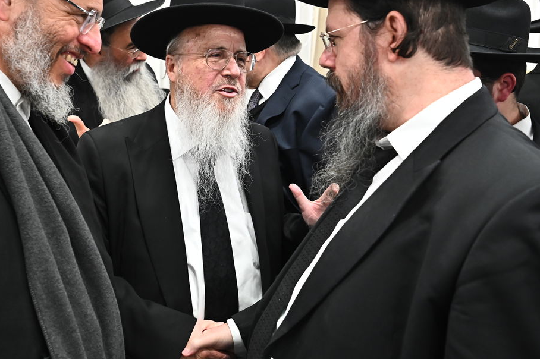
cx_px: 247
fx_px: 555
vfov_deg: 35.3
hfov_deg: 51.9
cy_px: 99
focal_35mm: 37
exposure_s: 1/200
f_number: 4
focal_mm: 24
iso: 2500
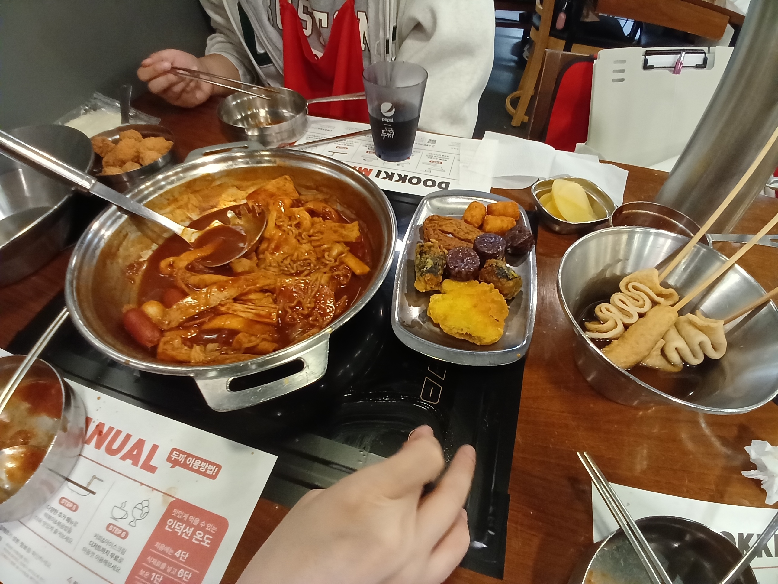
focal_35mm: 17
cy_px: 292
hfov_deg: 91.0
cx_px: 389
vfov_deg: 74.7
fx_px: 382
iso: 250
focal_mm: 1.4
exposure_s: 1/24
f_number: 2.2
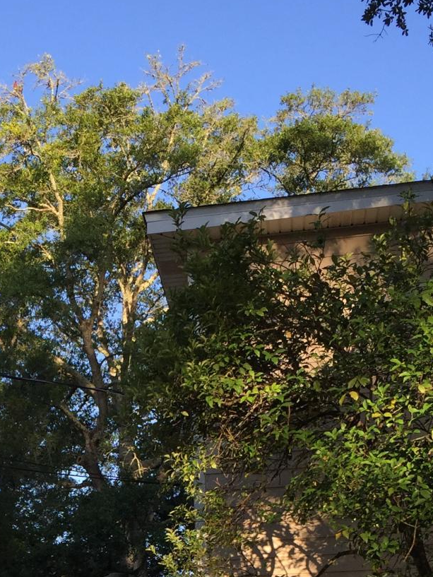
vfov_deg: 25.3
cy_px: 641
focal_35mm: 71
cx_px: 68
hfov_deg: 20.4
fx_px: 1184
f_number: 2.2
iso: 32
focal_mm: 4.15
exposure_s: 1/514
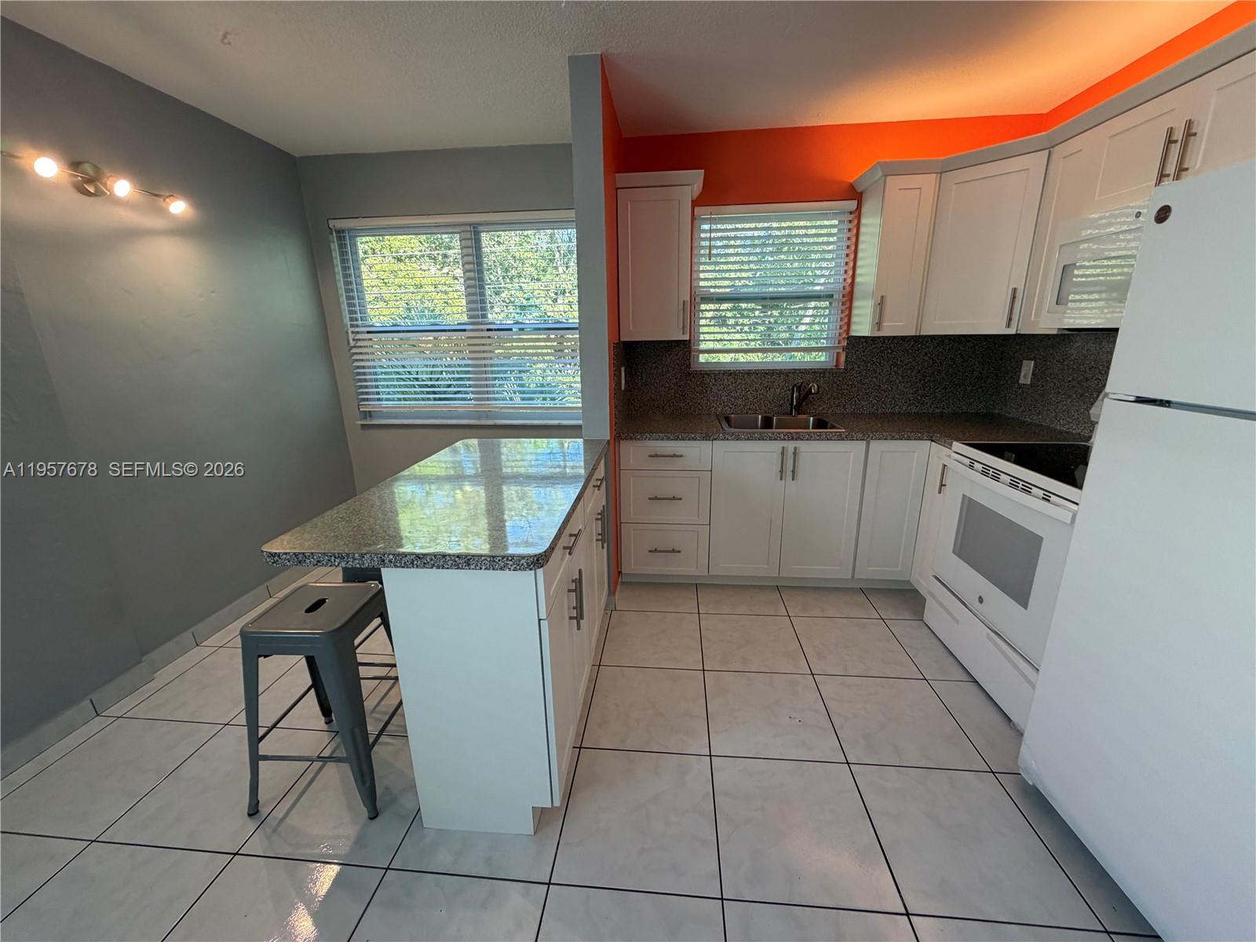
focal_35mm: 14
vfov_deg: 85.7
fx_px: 508
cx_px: 628
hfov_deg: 102.1
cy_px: 471
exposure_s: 1/120
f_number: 2.2
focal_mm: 2.22
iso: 200
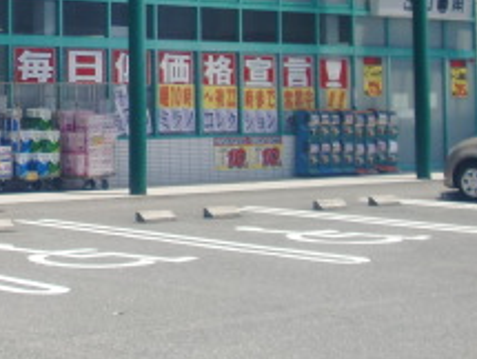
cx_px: -80
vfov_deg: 14.3
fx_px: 1394
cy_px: -40
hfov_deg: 18.5
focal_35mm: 101
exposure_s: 1/125
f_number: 8.4
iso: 64
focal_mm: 5.58
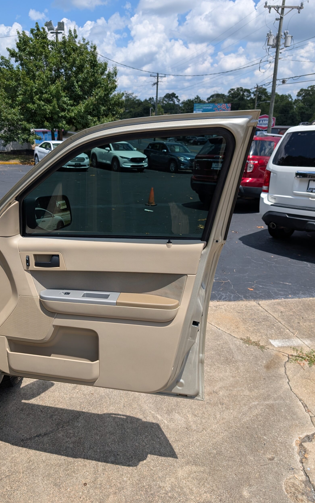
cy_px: 251
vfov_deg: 70.4
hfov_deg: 47.3
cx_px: 127
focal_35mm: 26
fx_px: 357
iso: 20
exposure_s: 1/1271
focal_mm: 6.9
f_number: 1.68
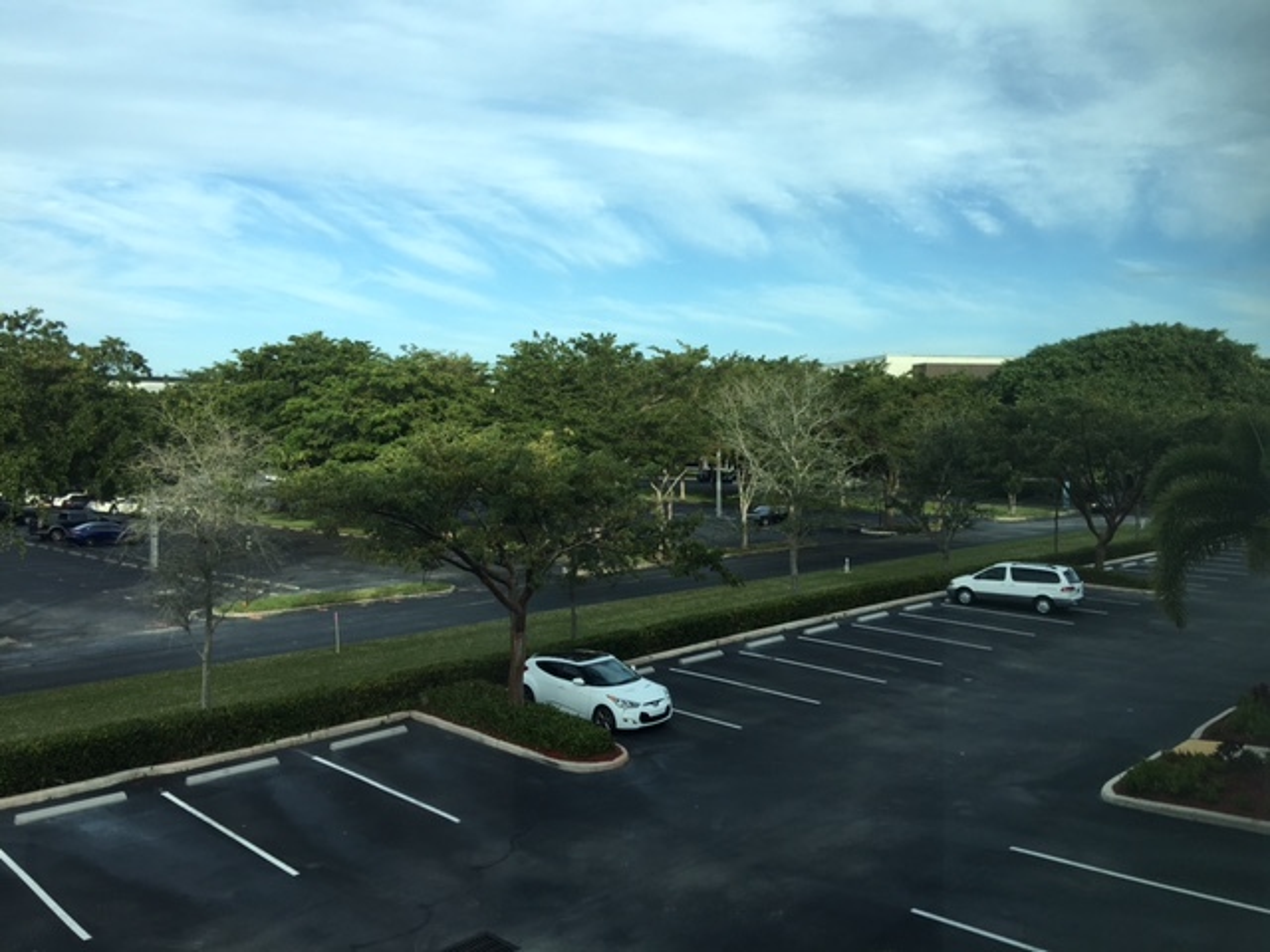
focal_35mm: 29
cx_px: 635
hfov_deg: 61.7
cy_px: 476
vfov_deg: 48.2
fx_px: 1064
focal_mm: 4.15
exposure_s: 1/398
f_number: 2.2
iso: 25
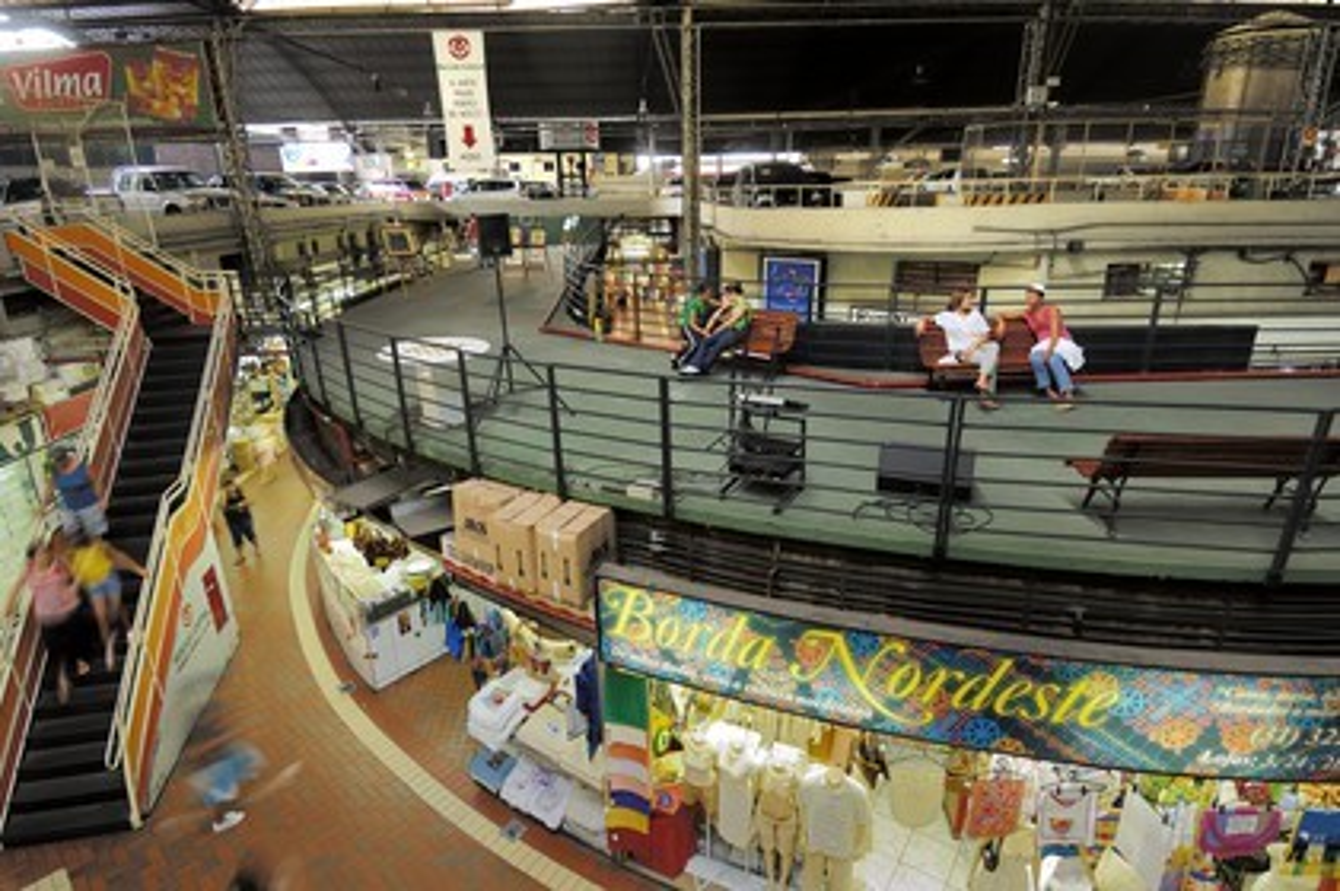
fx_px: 669
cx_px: 670
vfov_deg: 67.3
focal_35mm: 18
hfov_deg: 90.0
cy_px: 446
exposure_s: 1/3.33
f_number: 5
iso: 100
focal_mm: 12
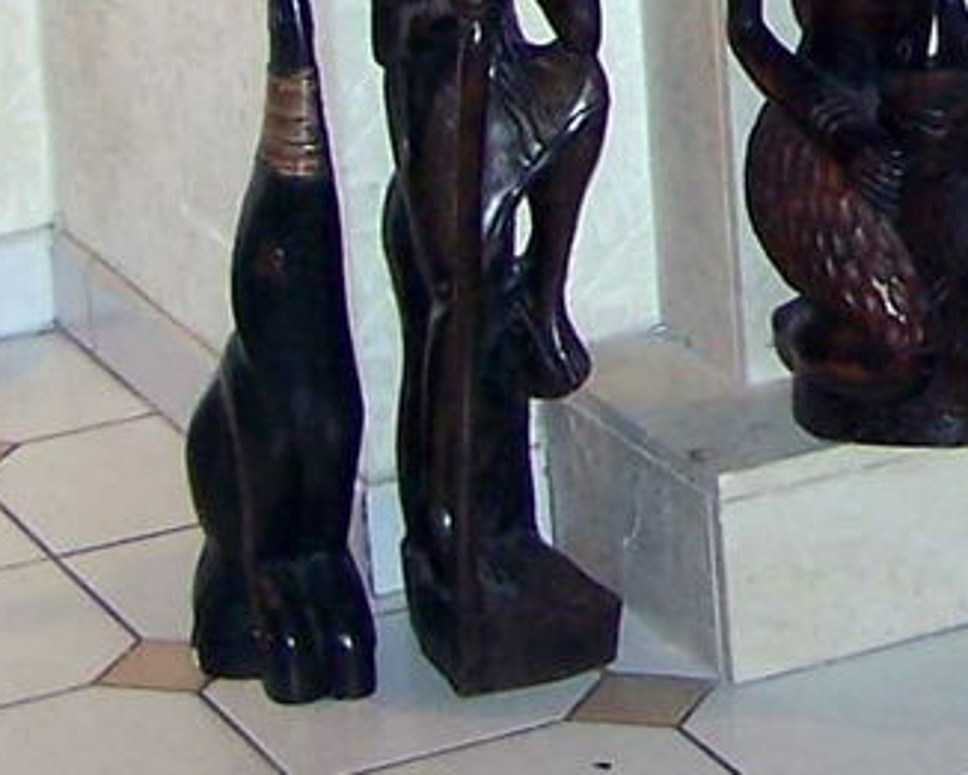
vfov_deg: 8.1
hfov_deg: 10.1
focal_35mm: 182
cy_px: -722
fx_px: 5216
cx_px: 1716
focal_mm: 6.3
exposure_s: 1/60
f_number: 2.8
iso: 140
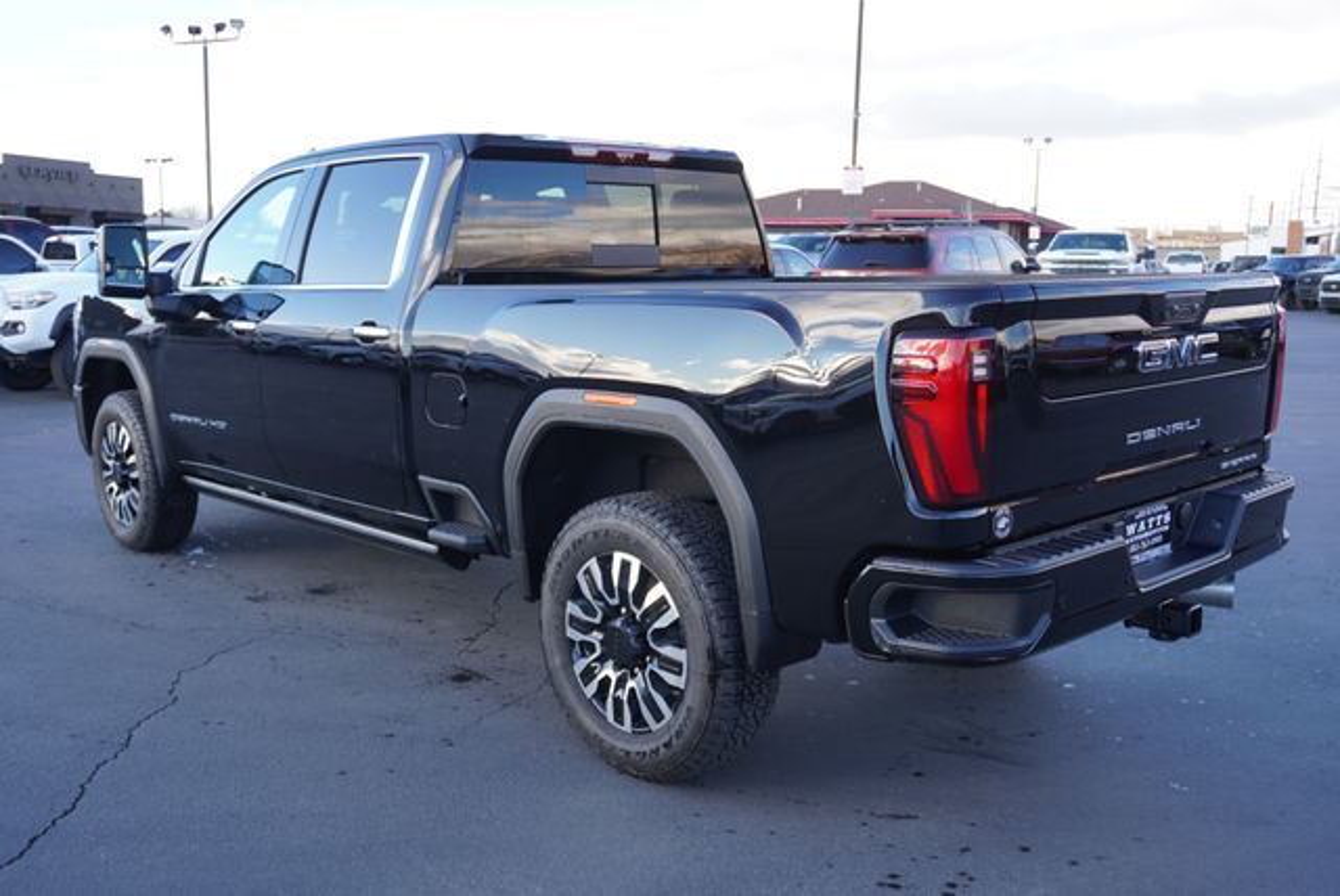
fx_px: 1285
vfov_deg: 38.4
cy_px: 448
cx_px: 670
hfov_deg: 55.1
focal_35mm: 34
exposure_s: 1/60
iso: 100
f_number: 4.5
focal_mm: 23
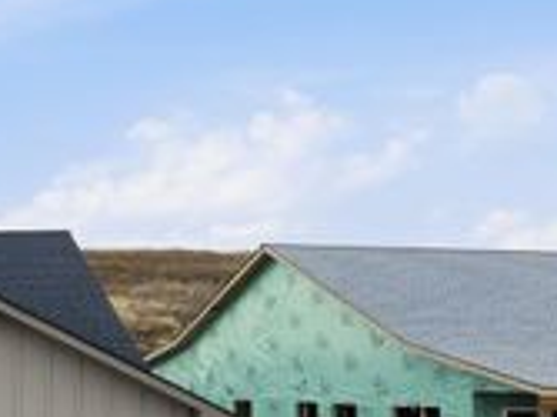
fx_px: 1158
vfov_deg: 20.1
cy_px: 367
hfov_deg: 23.4
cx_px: -200
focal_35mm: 72
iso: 400
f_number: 7.1
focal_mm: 12.3
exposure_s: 1/1000
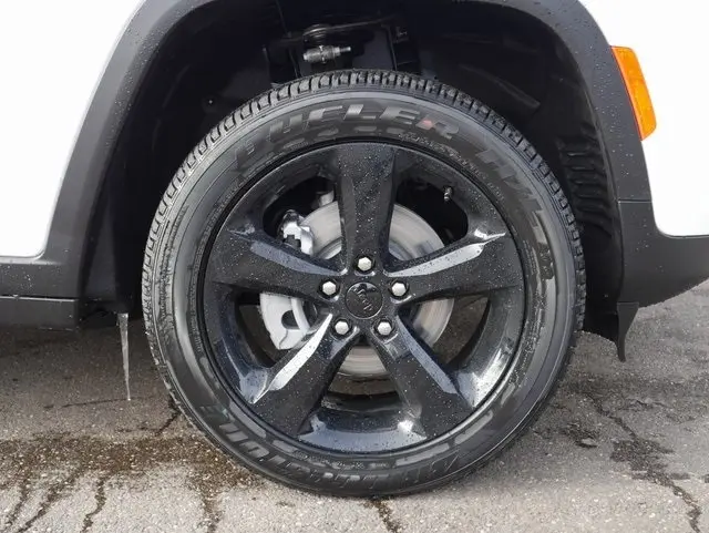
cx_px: 354
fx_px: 943
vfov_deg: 31.6
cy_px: 266
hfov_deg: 41.2
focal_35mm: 46
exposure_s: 1/125
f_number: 5.1
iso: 200
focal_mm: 23
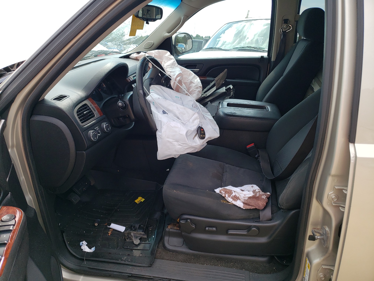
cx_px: 187
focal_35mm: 26
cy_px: 140
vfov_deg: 53.1
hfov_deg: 67.3
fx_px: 281
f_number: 1.5
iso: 50
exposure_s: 1/1000
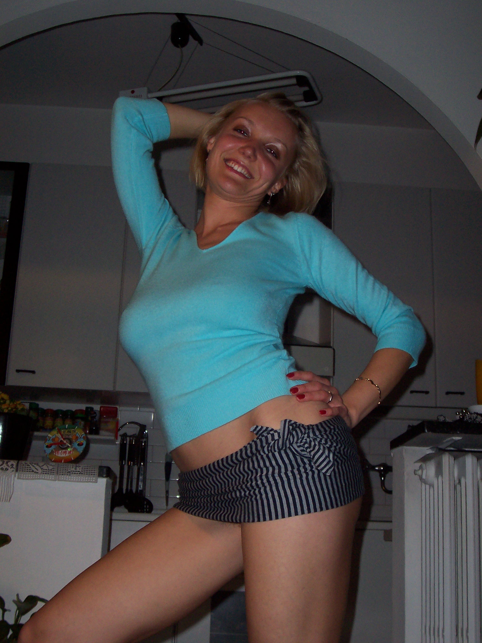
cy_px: 322
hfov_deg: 31.5
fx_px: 854
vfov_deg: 41.2
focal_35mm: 46
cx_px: 241
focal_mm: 7
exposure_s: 1/60
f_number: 3
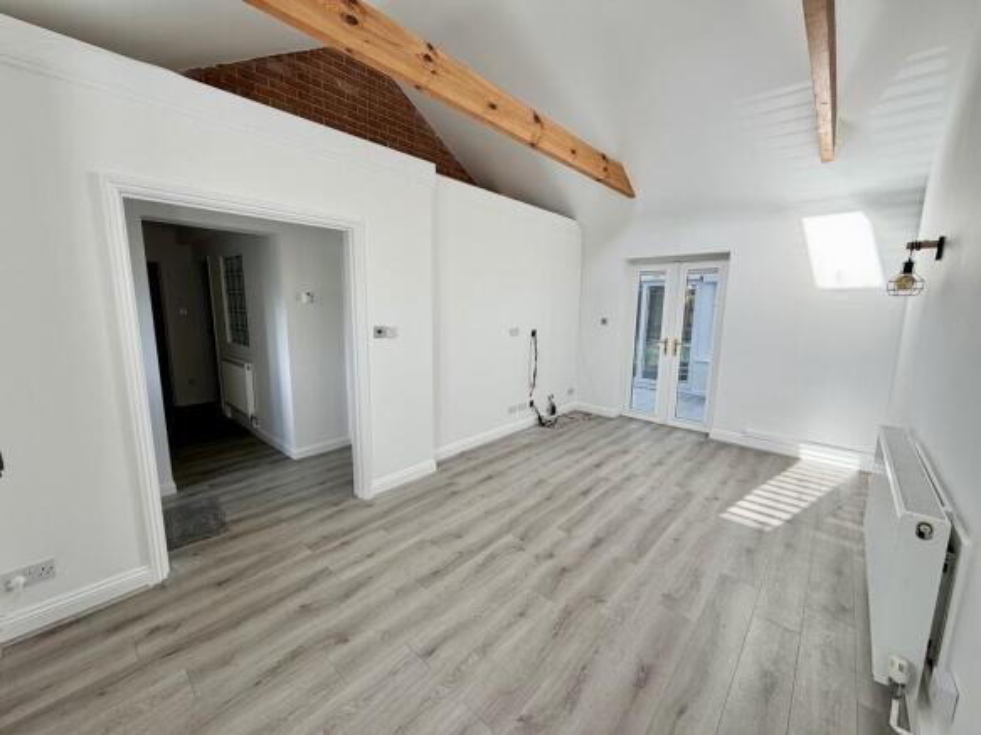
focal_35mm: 14
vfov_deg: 85.7
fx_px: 397
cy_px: 368
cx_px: 490
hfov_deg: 102.1
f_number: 2.2
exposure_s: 1/121
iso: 50
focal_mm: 2.22
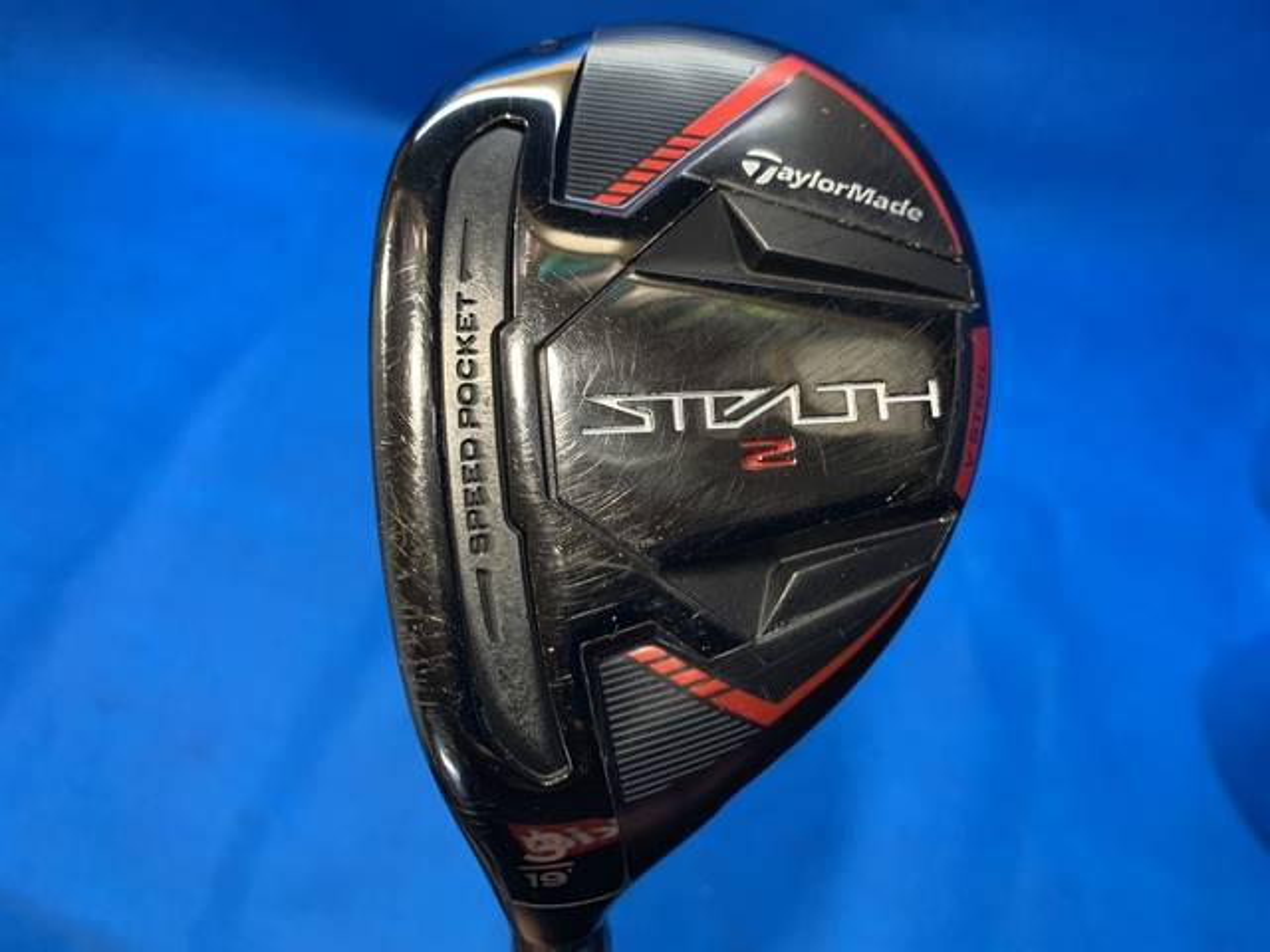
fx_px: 954
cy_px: 476
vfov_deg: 53.1
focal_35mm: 26
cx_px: 635
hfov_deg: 67.3
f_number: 1.8
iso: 125
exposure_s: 1/60
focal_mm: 4.25
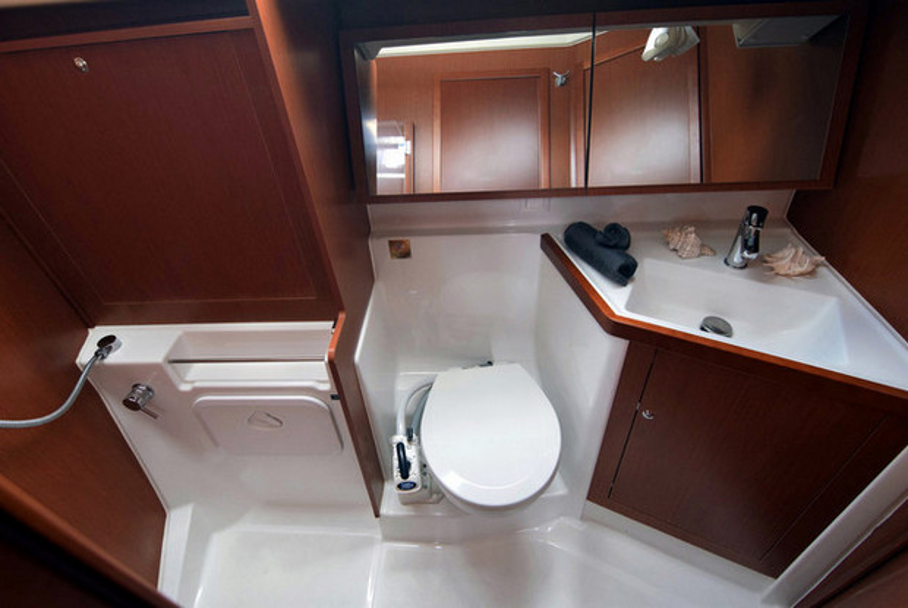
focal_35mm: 16
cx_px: 454
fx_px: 417
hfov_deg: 94.9
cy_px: 304
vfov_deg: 72.2
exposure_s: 1/80
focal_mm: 11
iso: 1600
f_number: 4.5
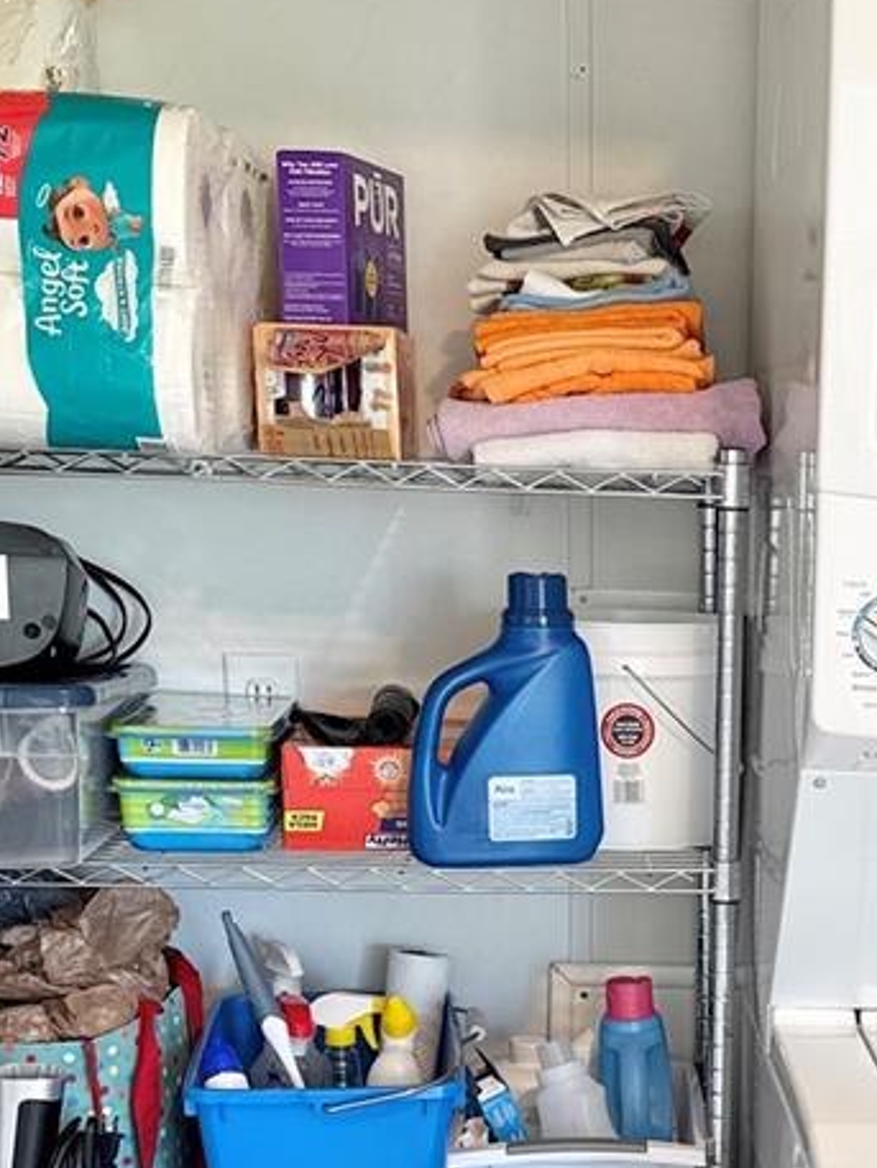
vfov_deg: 29.7
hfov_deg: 22.6
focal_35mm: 63
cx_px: 821
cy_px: 1004
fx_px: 2127
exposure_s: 1/120
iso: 160
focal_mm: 6.76
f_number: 1.78
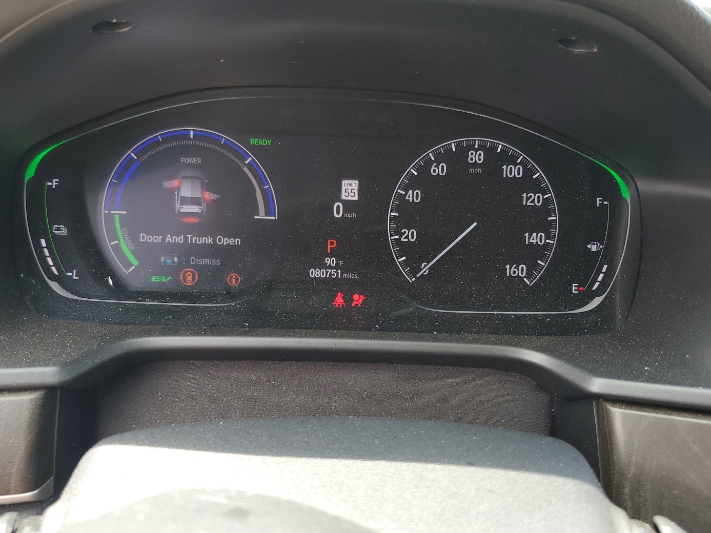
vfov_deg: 46.8
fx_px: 616
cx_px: 338
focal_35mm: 30
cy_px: 285
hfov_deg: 59.9
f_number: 1.5
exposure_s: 1/128
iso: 50
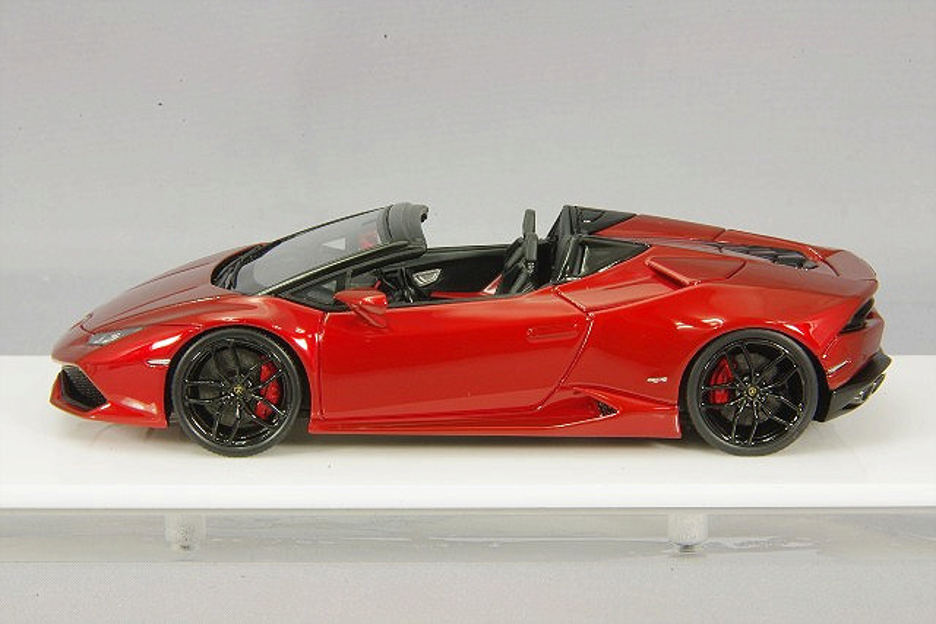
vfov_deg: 12.2
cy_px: 312
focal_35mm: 112
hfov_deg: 18.3
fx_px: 2912
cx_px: 468
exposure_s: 1
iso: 400
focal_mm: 75
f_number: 32
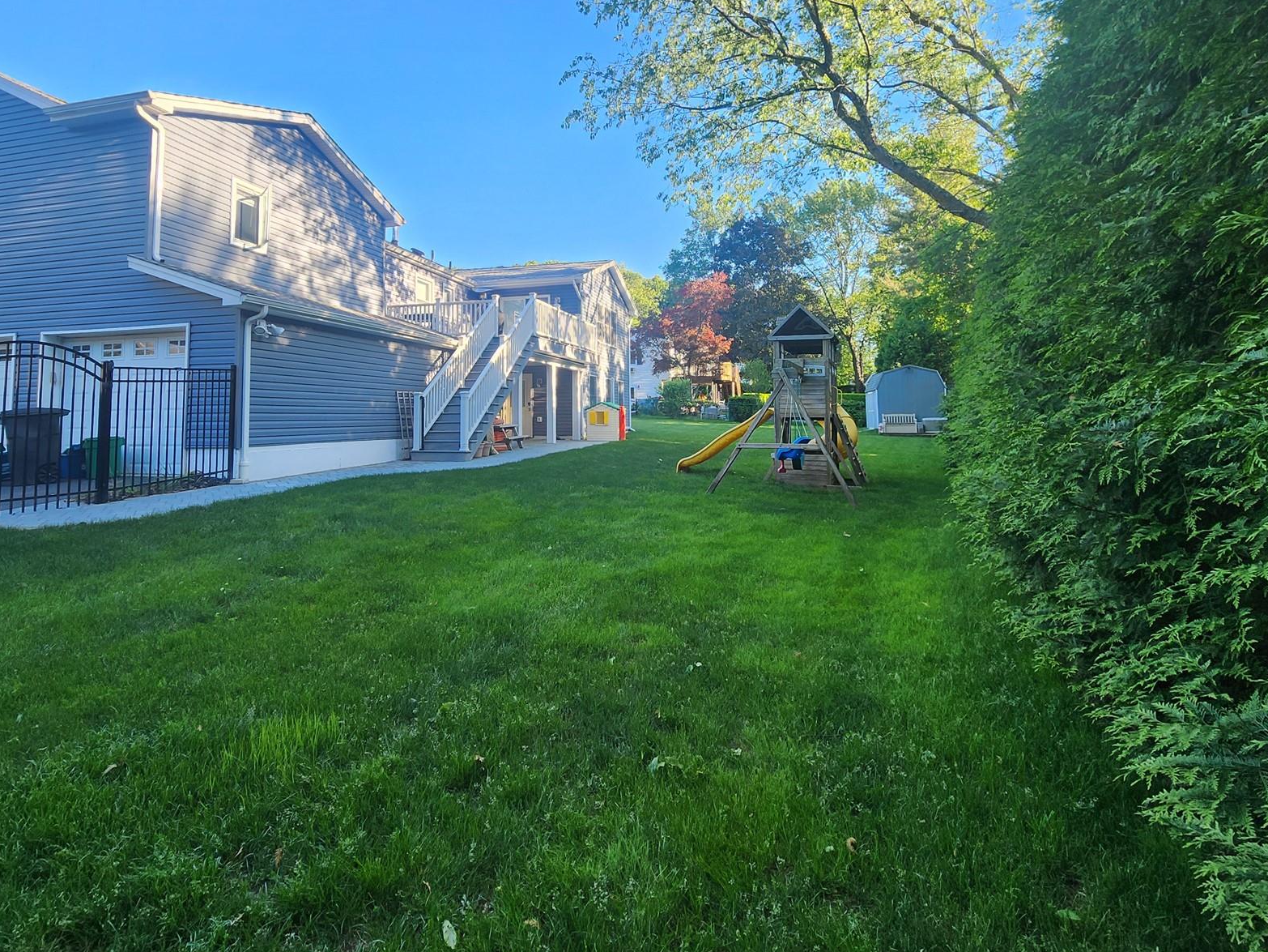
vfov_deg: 73.8
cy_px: 376
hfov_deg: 91.0
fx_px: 623
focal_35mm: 17
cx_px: 606
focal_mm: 2.2
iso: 50
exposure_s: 1/180
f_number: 2.2
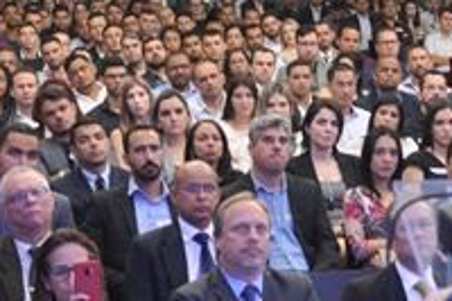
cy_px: 58
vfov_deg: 10.9
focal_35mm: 125
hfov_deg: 16.3
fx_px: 1568
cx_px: 375
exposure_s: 1/13
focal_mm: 26
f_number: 4
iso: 320
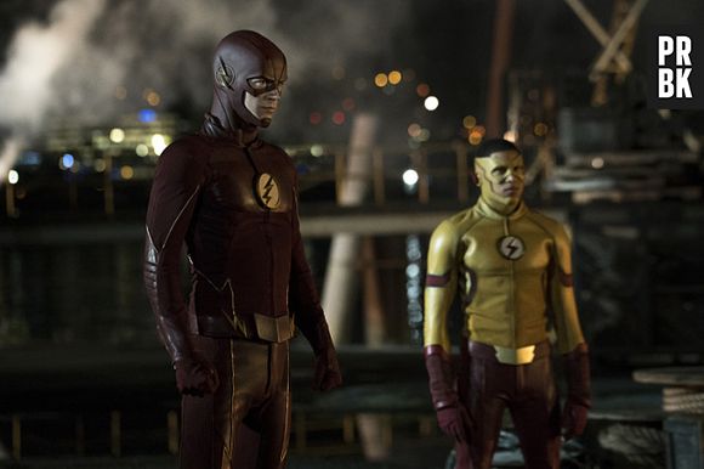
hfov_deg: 12.7
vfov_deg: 8.5
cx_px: 352
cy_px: 234
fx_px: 3166
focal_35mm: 162
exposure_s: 1/160
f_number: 4.5
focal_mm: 162
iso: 10000
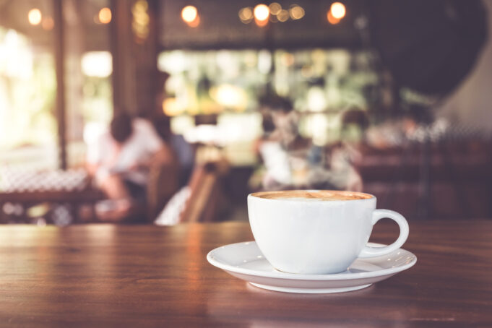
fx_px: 697
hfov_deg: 38.9
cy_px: 164
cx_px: 246
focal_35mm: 51
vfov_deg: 26.5
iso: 400
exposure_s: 1/140
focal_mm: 34.3
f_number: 3.6
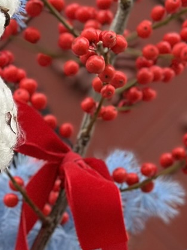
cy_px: 311
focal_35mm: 236
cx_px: -29
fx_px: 1702
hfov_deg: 6.3
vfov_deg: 8.3
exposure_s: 1/91
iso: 125
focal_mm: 6.86
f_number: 1.78
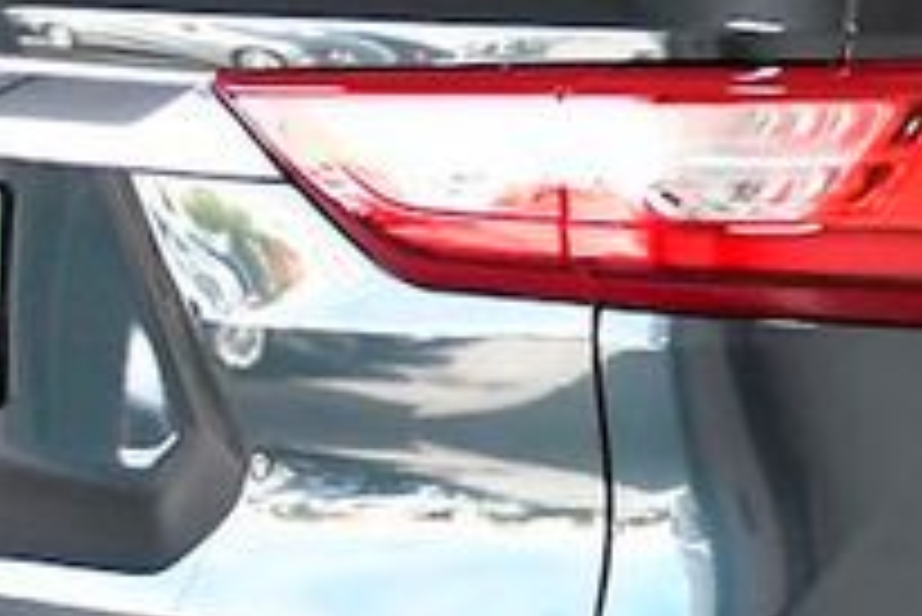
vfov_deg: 7.6
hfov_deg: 10.9
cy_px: 362
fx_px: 4613
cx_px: 1511
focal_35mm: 180
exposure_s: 1/800
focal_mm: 24
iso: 2500
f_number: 4.5
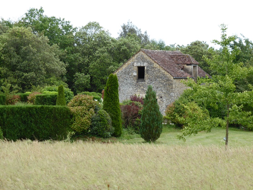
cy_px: 95
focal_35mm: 151
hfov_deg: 13.1
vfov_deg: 9.8
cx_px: 126
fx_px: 1104
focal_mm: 24.4
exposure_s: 1/160
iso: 100
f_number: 5.4
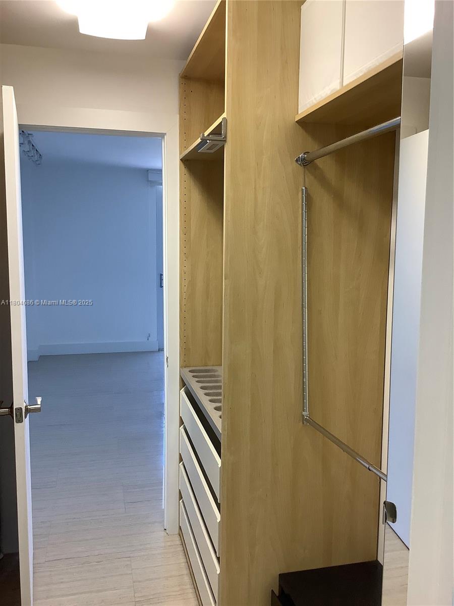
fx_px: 542
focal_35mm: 31
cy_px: 303
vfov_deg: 58.4
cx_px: 227
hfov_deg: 45.4
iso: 80
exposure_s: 1/120
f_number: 2.4
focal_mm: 3.3
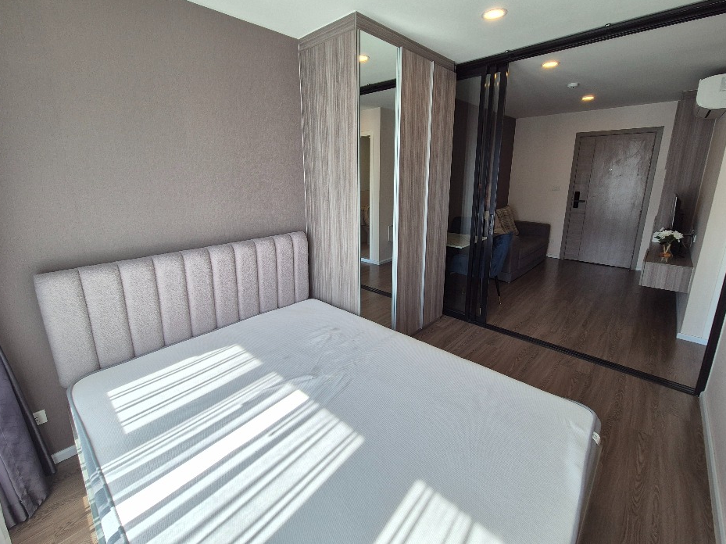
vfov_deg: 85.5
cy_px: 252
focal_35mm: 14
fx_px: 294
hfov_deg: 102.1
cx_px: 369
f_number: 2.2
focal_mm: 2.2
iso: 50
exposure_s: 1/176
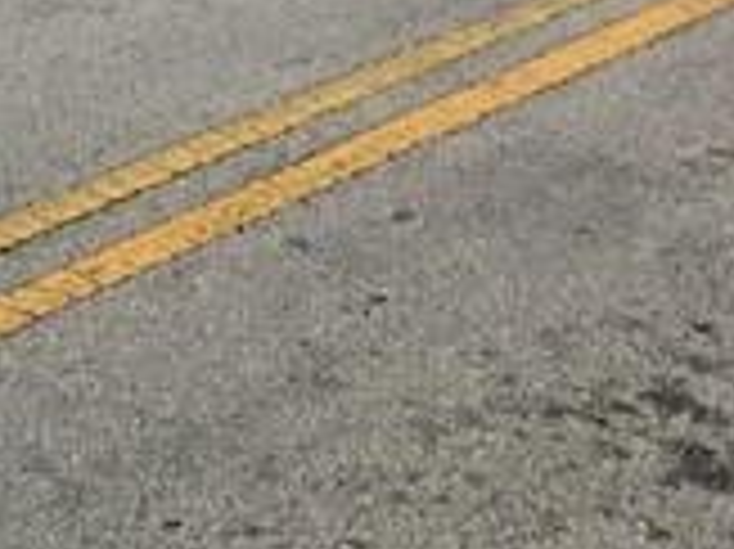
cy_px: -446
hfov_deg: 16.0
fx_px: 2331
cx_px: -441
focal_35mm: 110
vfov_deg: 12.3
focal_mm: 3.99
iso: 20
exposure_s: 1/870
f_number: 1.8
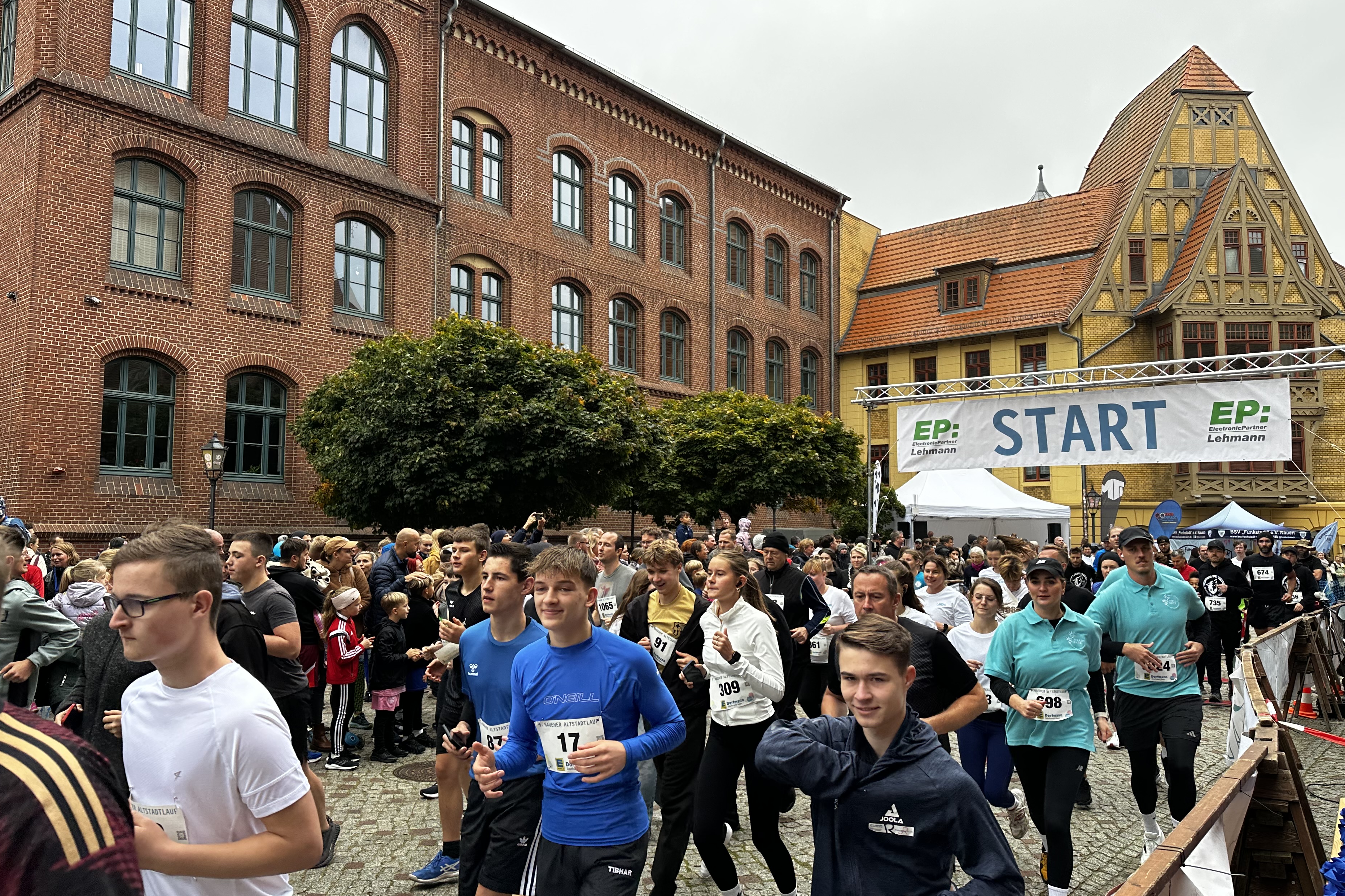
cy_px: 454
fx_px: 1009
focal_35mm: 27
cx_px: 660
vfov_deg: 47.9
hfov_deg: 67.4
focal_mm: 6.86
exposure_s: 1/503
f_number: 1.78
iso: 80
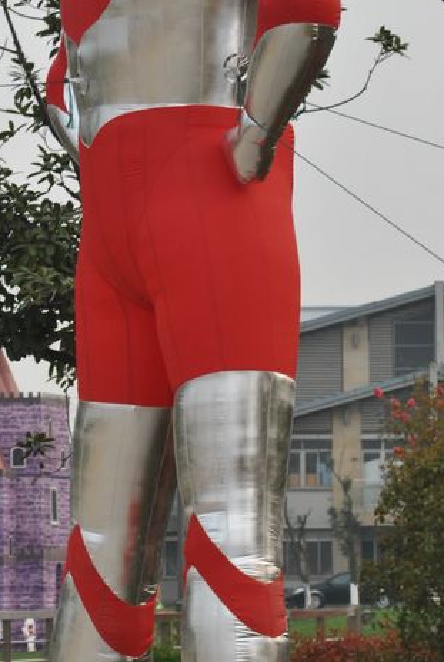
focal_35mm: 227
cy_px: 218
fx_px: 4191
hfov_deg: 6.1
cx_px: 113
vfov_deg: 9.0
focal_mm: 55
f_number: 8
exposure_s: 1/250
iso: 100
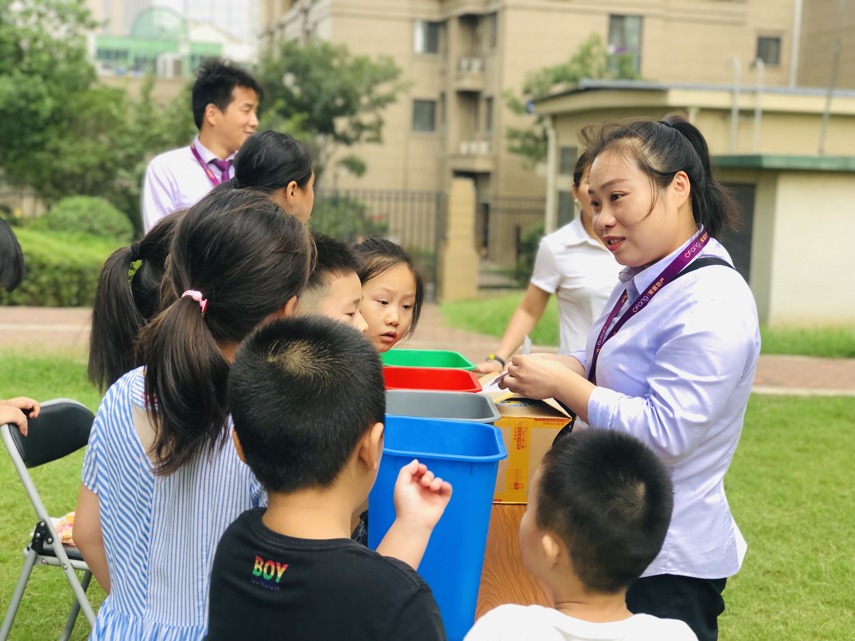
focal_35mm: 57
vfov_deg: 25.7
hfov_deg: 33.8
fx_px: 1408
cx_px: 428
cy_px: 320
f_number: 2.8
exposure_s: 1/40
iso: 25
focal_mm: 6.6
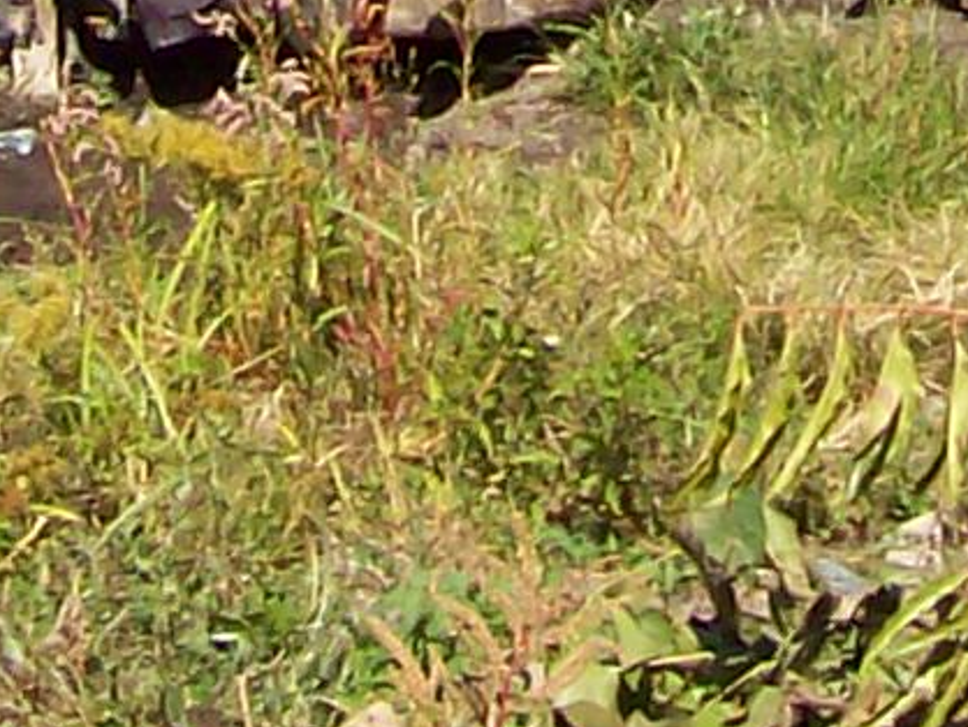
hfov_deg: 8.1
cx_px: 697
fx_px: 6855
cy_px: -1327
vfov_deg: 5.7
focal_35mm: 245
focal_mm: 6
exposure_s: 1/579
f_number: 4.8
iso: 80
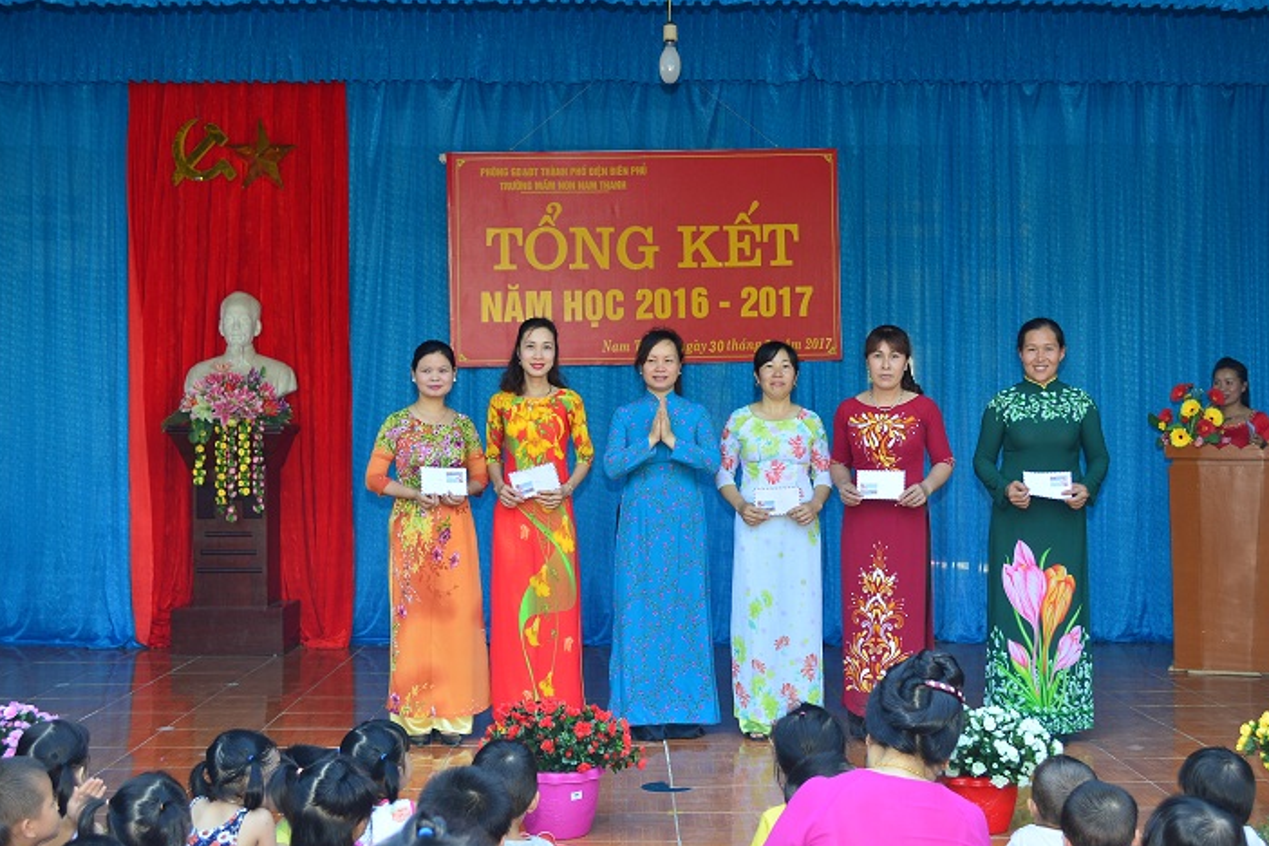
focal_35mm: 48
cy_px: 421
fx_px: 1692
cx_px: 665
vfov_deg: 28.1
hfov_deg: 41.1
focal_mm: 30
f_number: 4.8
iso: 200
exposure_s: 1/60
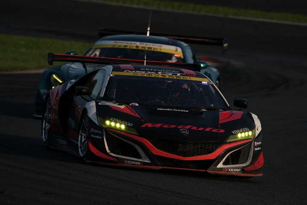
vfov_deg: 2.3
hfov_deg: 3.4
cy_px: 102
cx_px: 154
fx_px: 5116
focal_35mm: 600
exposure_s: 1/800
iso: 200
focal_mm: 600
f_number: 7.1
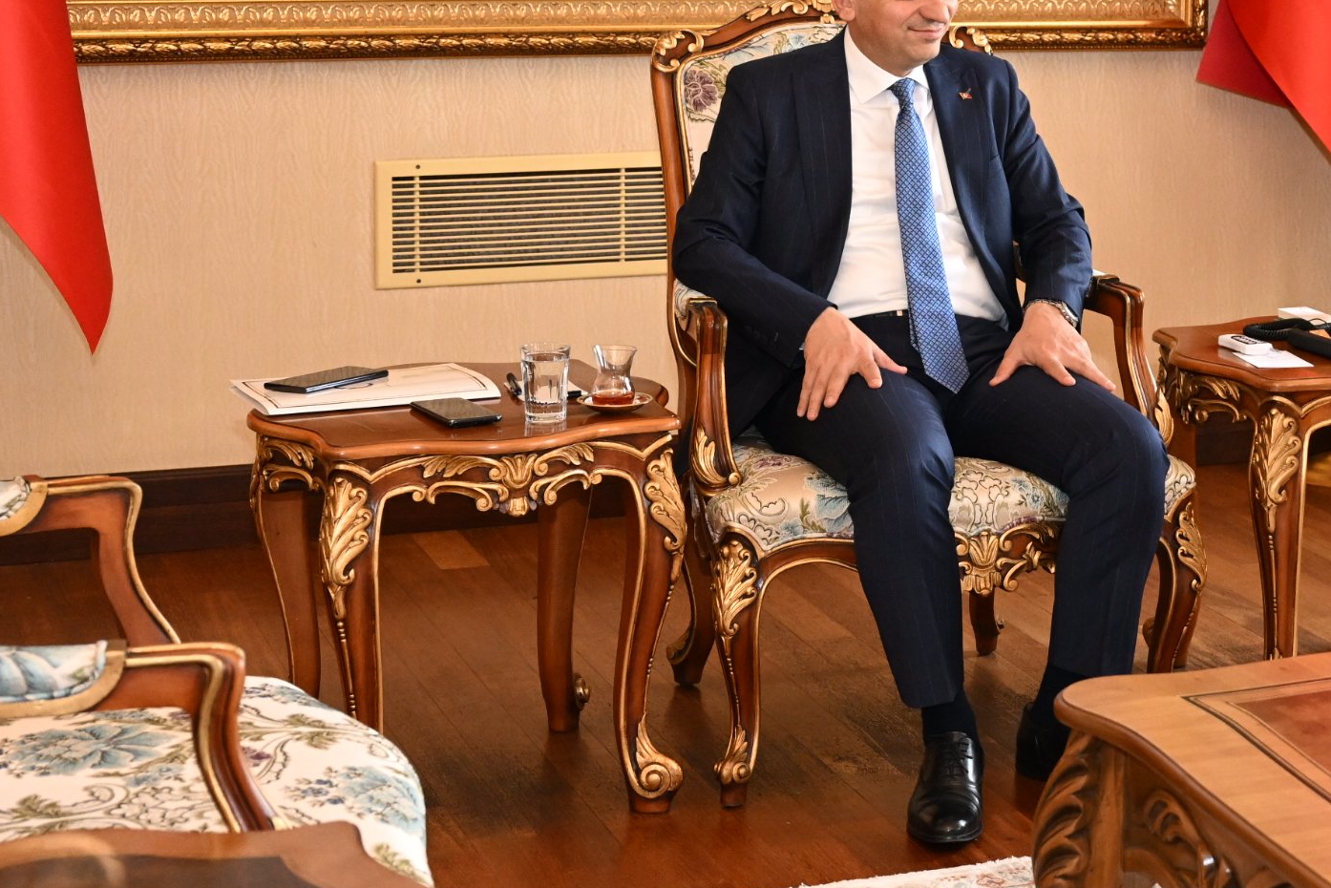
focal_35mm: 80
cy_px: 93
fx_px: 2964
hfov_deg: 24.5
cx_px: 1213
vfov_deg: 16.8
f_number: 4
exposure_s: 1/320
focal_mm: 34.5
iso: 2500
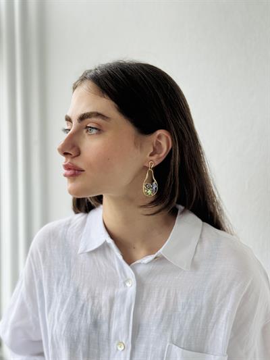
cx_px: 135
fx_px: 499
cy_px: 180
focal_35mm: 48
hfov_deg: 30.3
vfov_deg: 39.6
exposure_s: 1/91
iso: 100
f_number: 1.78
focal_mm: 6.76
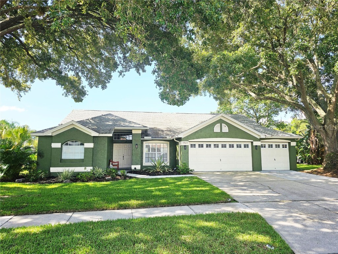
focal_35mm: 23
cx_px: 169
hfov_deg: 73.9
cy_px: 127
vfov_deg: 58.9
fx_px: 225
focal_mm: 6.3
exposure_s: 1/268
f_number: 1.7
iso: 10
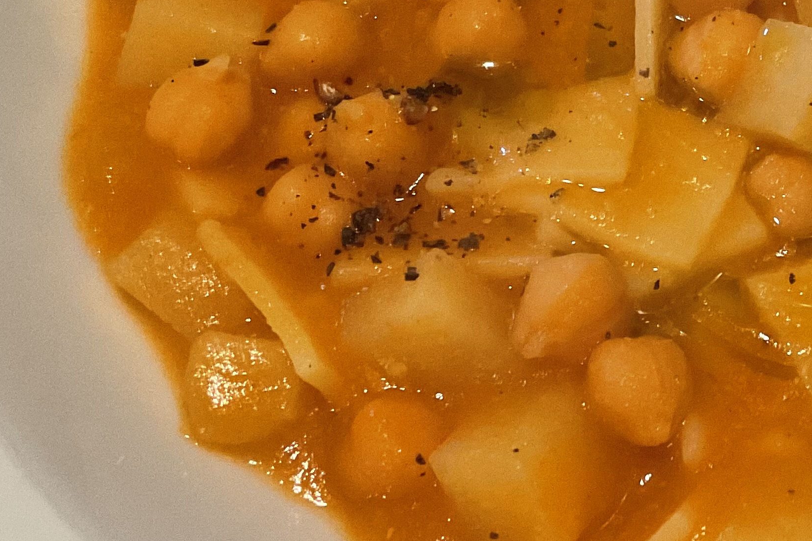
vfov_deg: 18.3
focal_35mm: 74
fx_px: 1669
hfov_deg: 26.0
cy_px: 136
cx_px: 797
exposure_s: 1/60
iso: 250
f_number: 1.8
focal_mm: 3
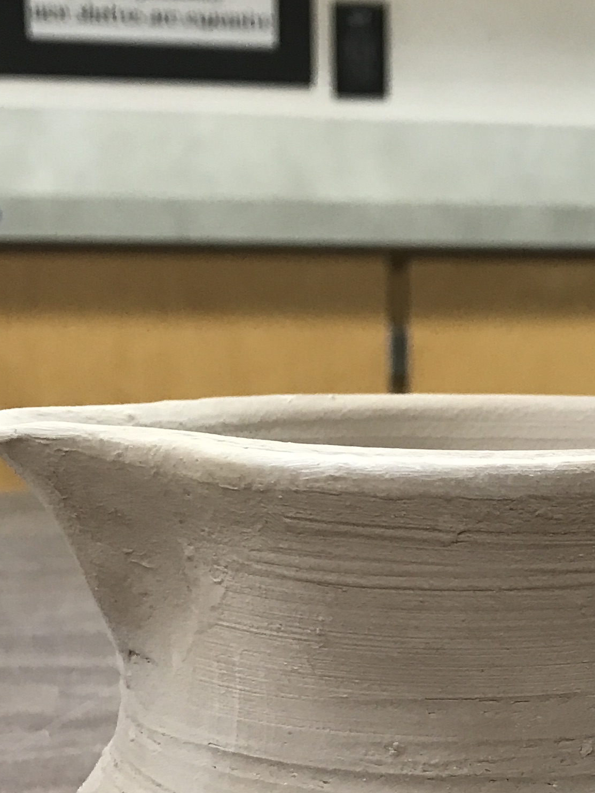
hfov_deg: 19.2
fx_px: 1742
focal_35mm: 76
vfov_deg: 24.7
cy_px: 747
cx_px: 492
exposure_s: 1/15
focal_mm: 3.99
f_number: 1.8
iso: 40
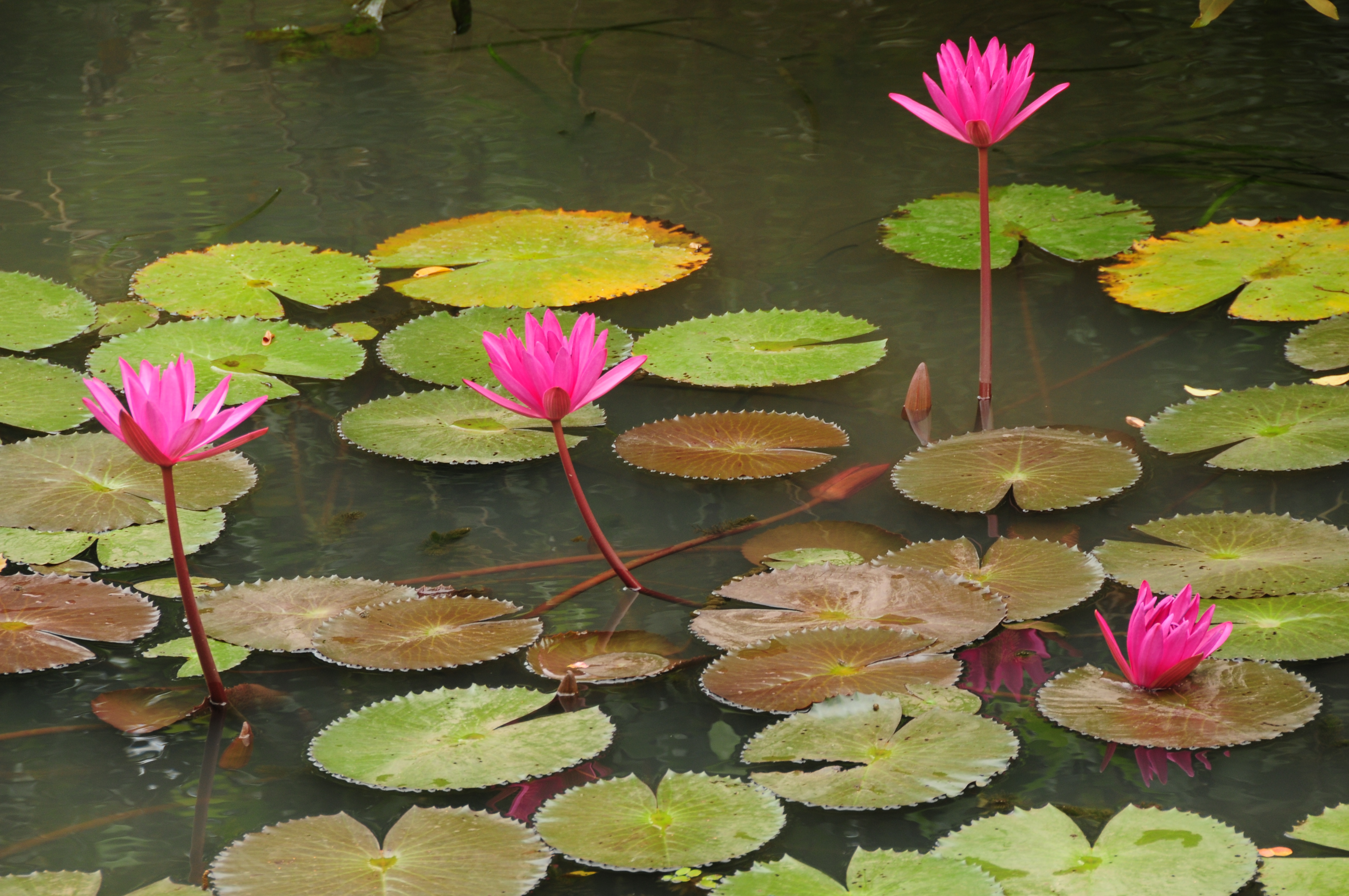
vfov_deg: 4.6
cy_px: 448
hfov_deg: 6.9
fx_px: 11228
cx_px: 674
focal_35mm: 300
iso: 200
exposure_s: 1/80
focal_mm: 200
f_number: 7.1
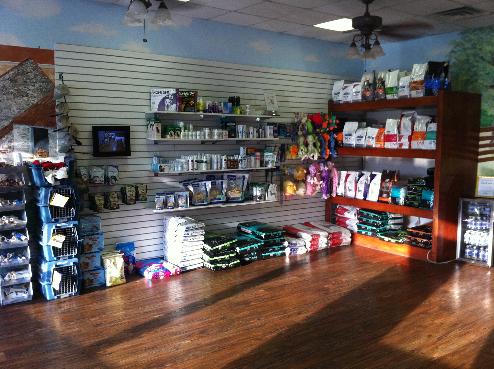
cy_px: 184
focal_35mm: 35
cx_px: 247
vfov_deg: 40.6
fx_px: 499
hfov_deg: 52.7
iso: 80
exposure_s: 1/24
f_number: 2.8
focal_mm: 3.85
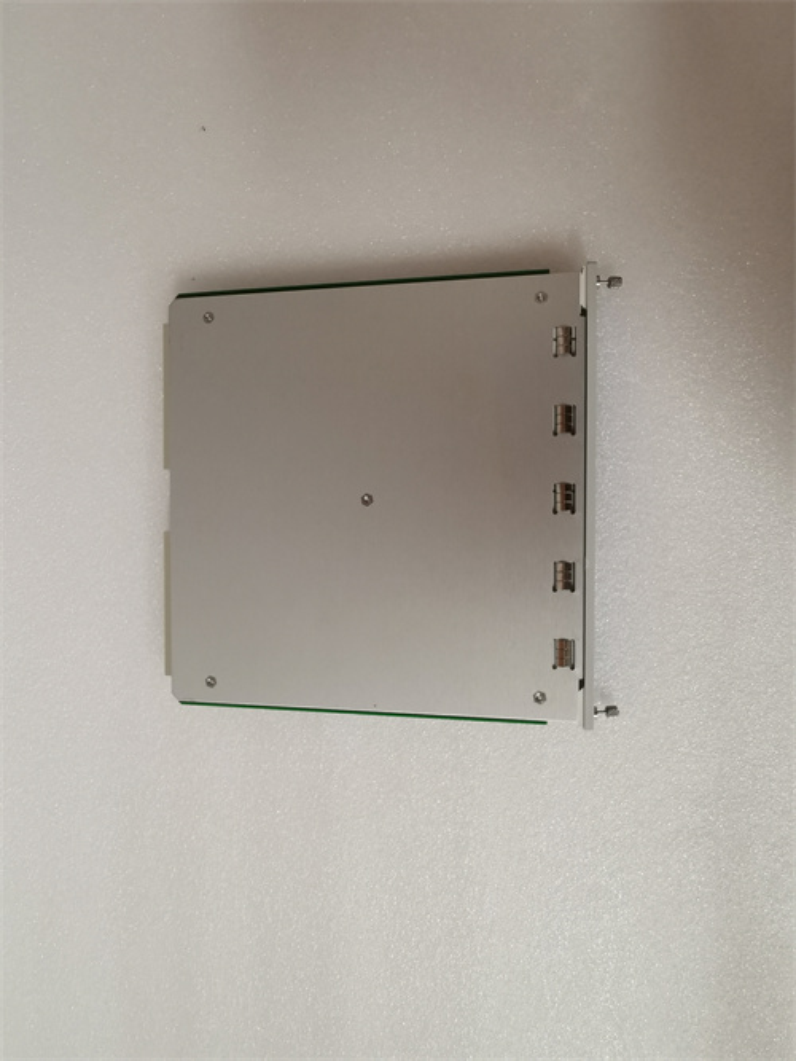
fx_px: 643
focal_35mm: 21
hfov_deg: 63.5
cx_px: 398
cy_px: 530
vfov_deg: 79.0
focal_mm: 3.95
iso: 200
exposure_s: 1/36
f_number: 2.2
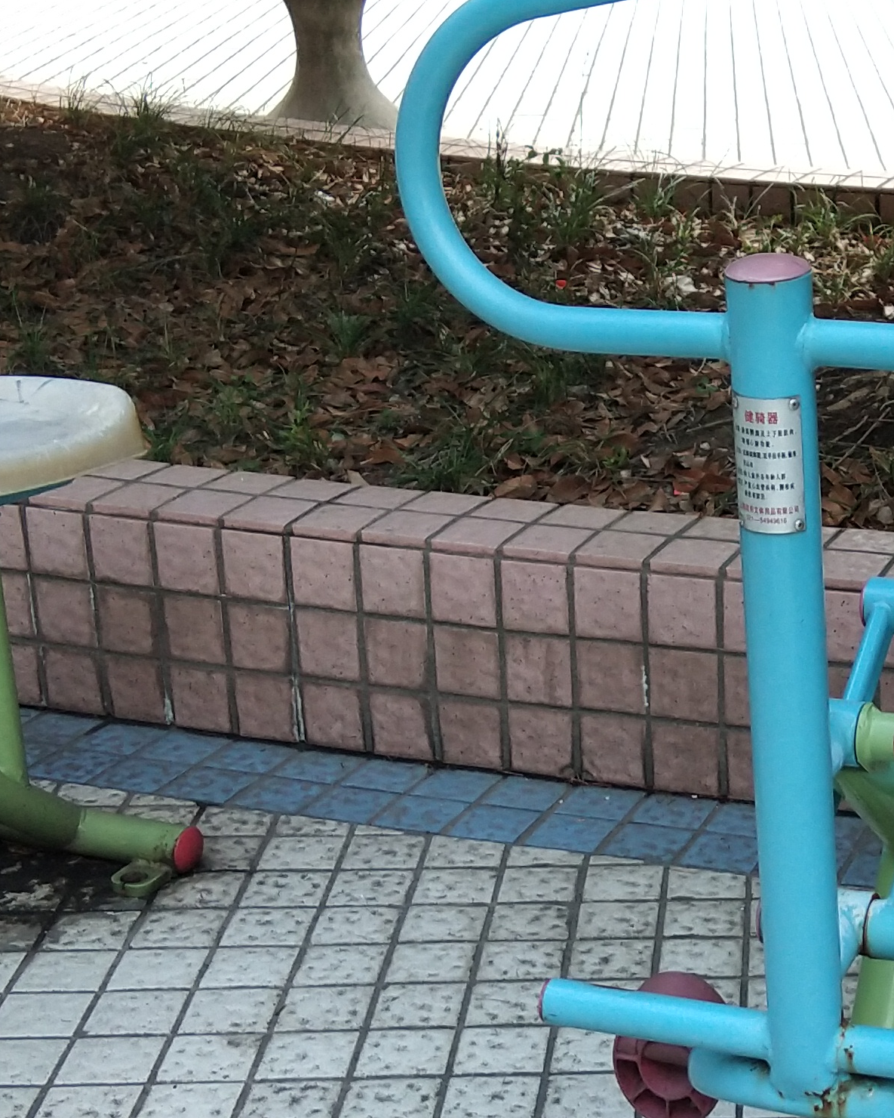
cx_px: 879
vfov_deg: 22.4
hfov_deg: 17.7
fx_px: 2811
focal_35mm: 85
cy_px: 701
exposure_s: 1/100
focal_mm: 3.69
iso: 64
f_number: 2.2
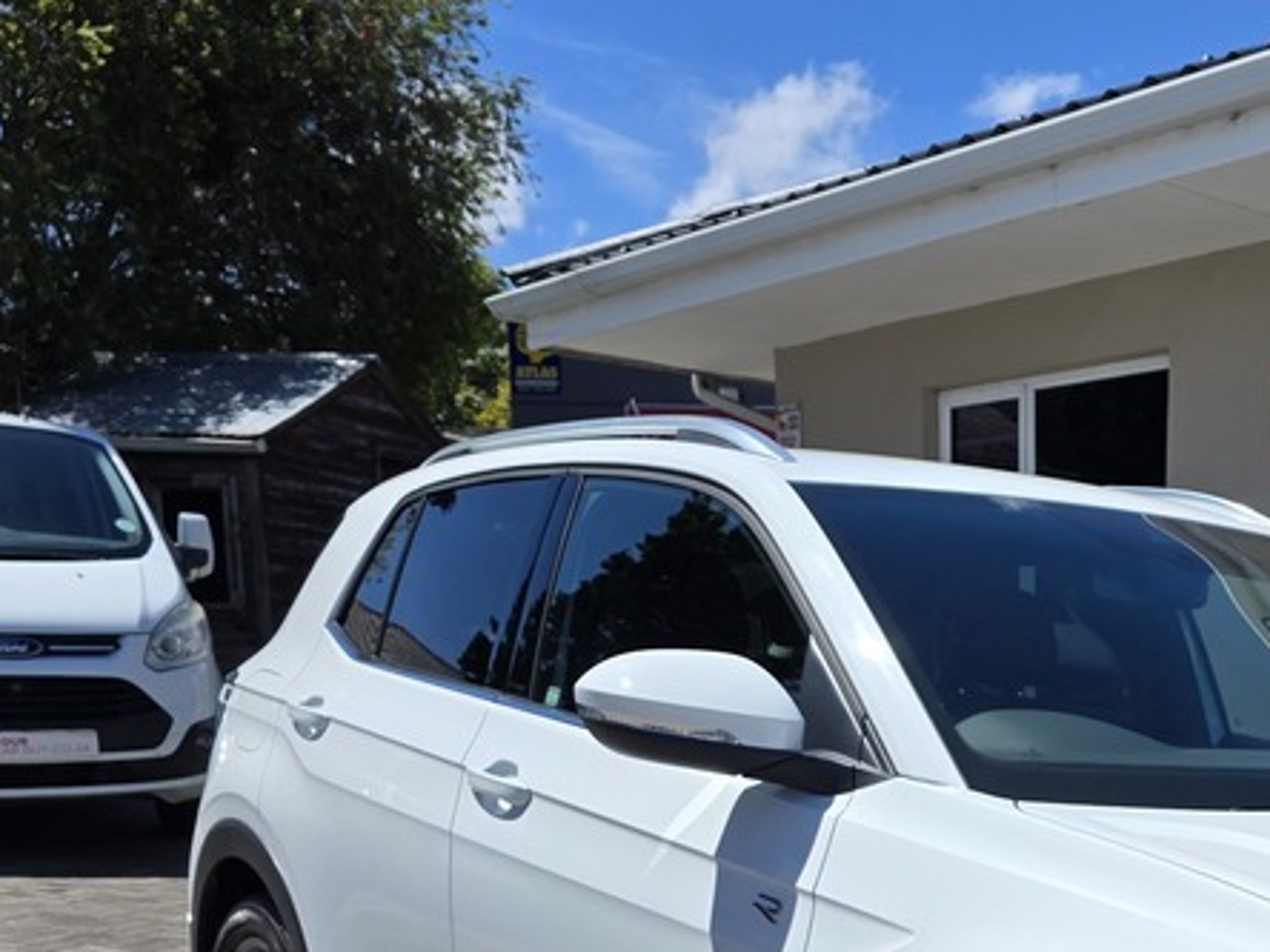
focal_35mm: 53
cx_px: 1253
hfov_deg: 33.3
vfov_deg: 25.5
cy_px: 1046
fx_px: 1944
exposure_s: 1/7944
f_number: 1.7
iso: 80
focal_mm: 6.3
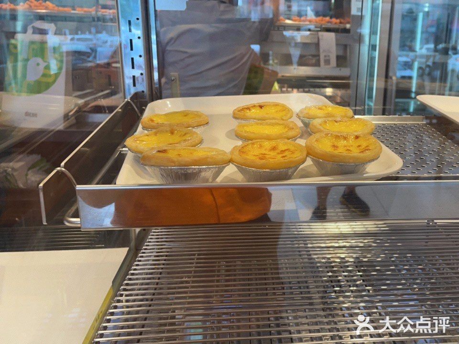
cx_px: 230
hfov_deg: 22.3
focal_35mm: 88
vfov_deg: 16.8
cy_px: 172
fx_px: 1167
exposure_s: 1/100
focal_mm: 4.2
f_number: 1.6
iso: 64
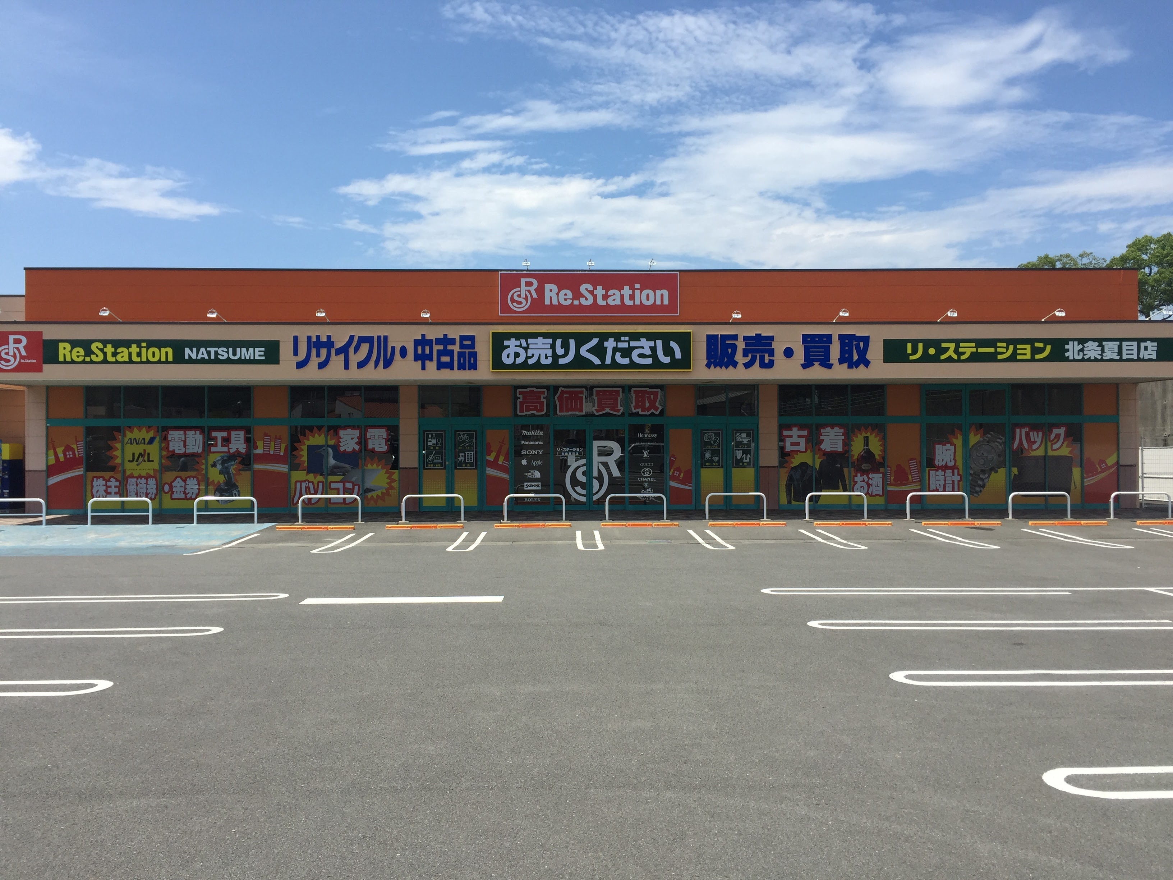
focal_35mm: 29
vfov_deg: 48.2
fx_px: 983
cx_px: 586
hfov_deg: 61.7
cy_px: 440
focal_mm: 4.15
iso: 32
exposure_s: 1/2475
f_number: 2.2
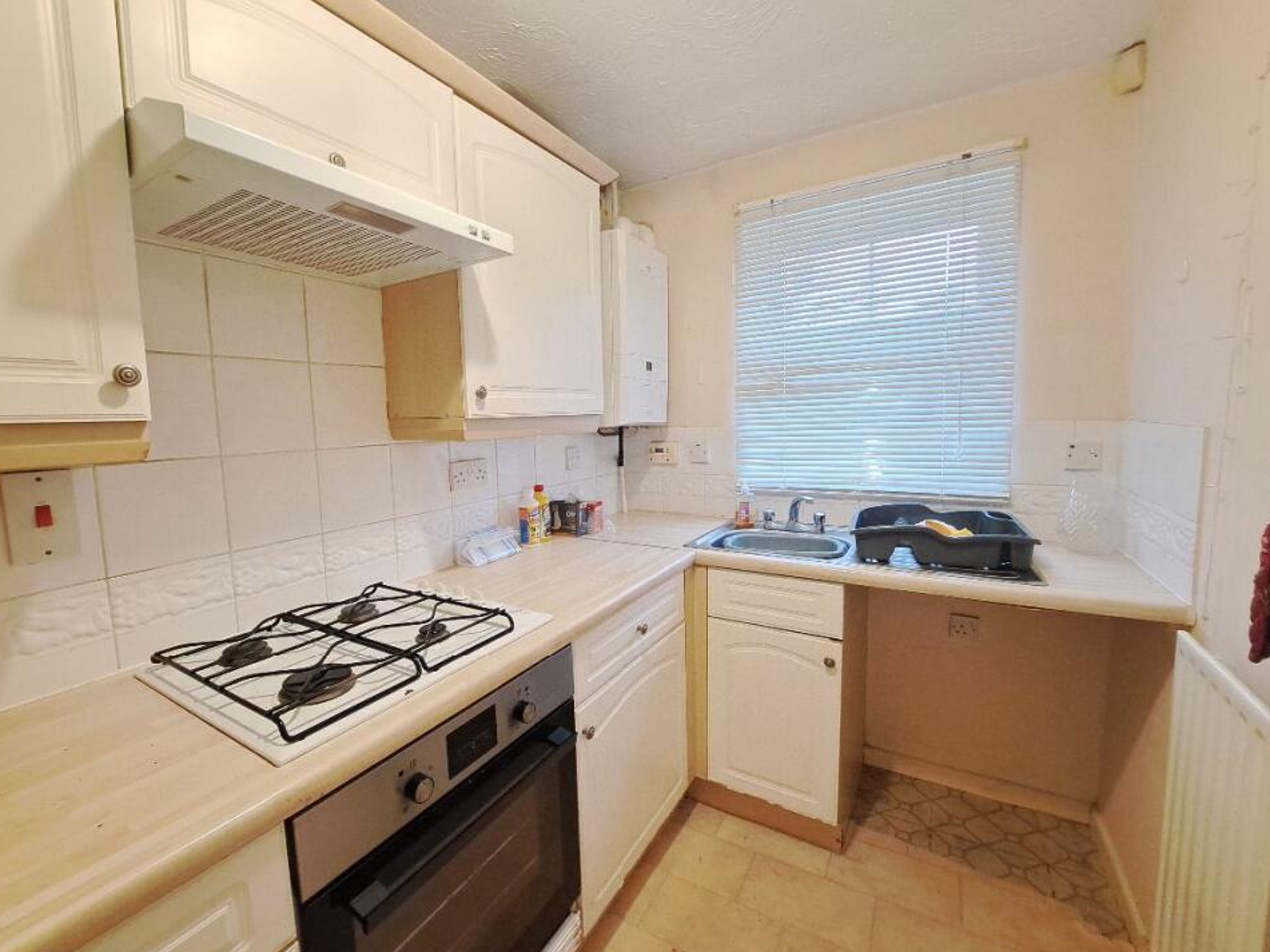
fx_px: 514
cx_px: 606
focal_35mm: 14
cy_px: 469
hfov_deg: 102.0
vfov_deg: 85.7
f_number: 2.2
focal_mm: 1.74
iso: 200
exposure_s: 1/25
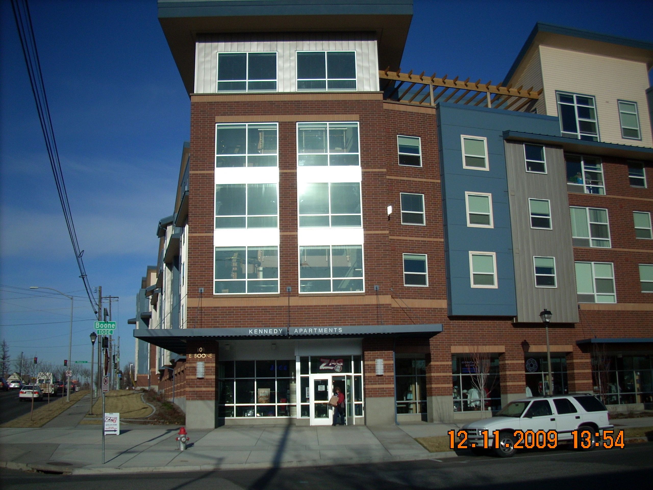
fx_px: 698
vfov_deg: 38.7
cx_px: 326
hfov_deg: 50.1
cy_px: 245
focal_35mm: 37
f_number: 5.6
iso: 64
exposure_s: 1/738
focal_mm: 6.2
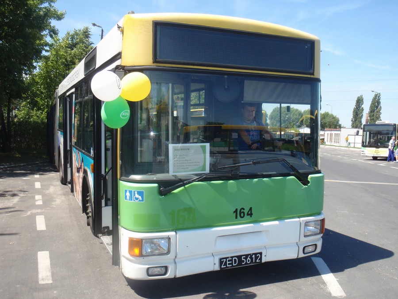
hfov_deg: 54.0
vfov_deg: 41.8
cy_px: 150
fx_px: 391
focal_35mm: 34
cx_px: 199
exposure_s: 1/500
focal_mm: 6.07
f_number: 3.5
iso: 100
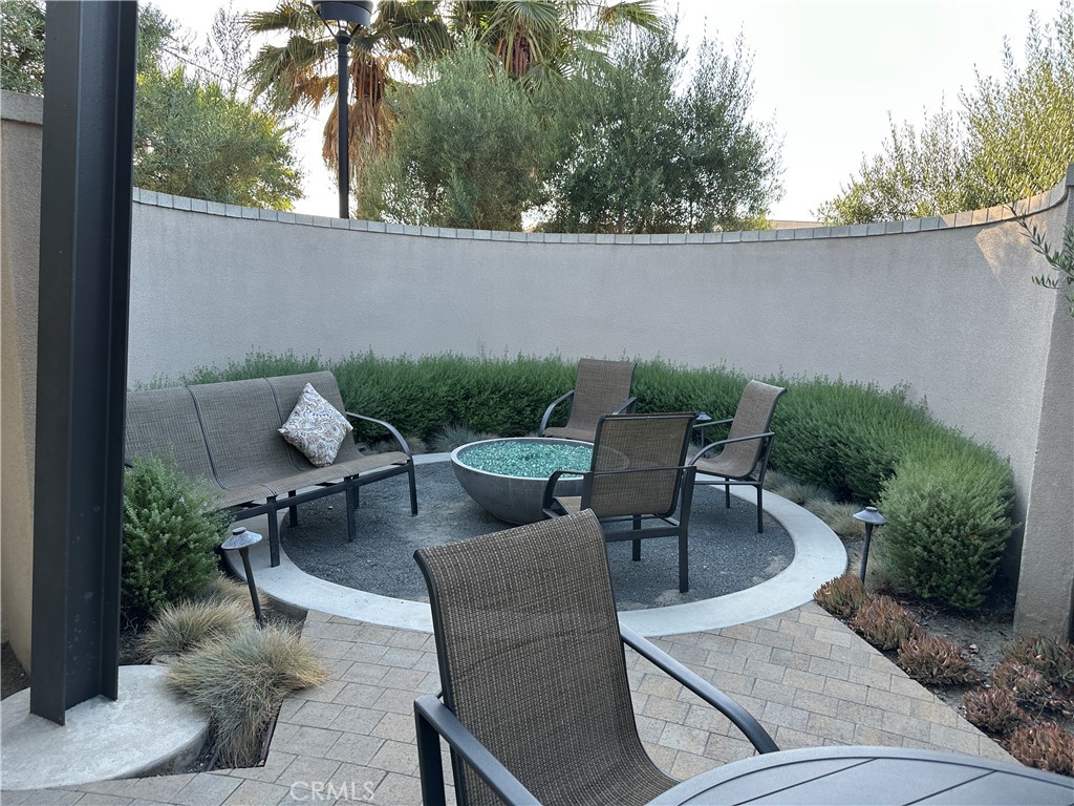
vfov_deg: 56.8
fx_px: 745
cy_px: 403
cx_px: 537
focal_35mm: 24
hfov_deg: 71.6
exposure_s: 1/450
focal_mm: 6.86
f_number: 1.78
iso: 80
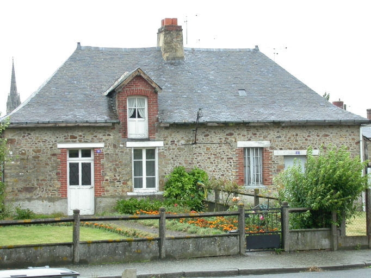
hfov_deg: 21.8
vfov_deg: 16.4
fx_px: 965
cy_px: 139
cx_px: 186
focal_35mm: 90
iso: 100
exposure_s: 1/105
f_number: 3.7
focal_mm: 18.7
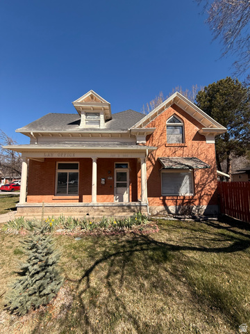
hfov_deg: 85.7
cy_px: 167
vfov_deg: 102.1
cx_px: 125
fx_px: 135
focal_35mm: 14
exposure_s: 1/1961
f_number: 2.2
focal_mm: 2.22
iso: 50
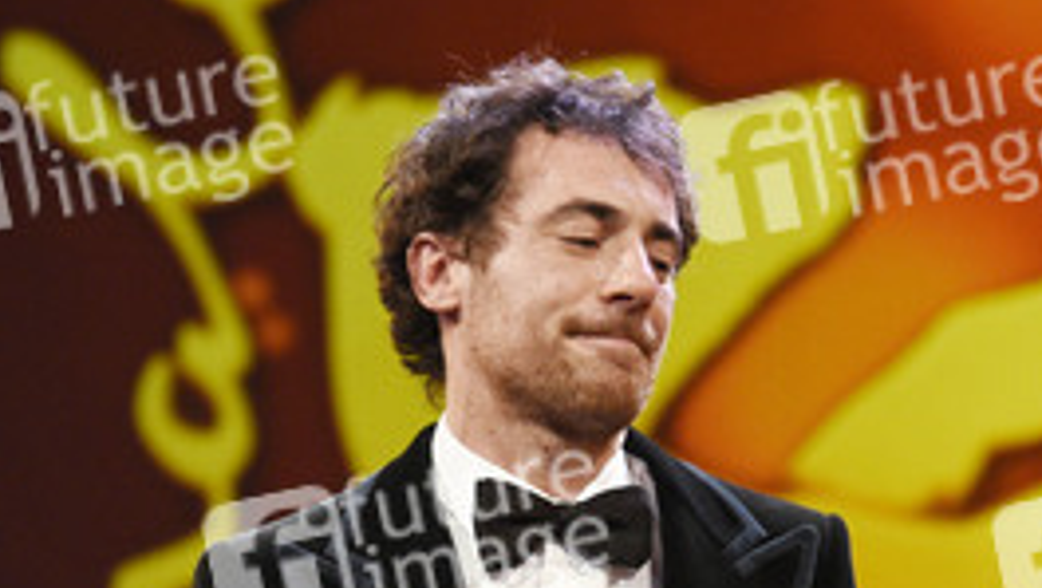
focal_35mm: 238
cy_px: 742
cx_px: 523
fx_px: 6581
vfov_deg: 5.1
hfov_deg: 9.1
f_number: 4.5
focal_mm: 150
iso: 5000
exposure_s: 1/160
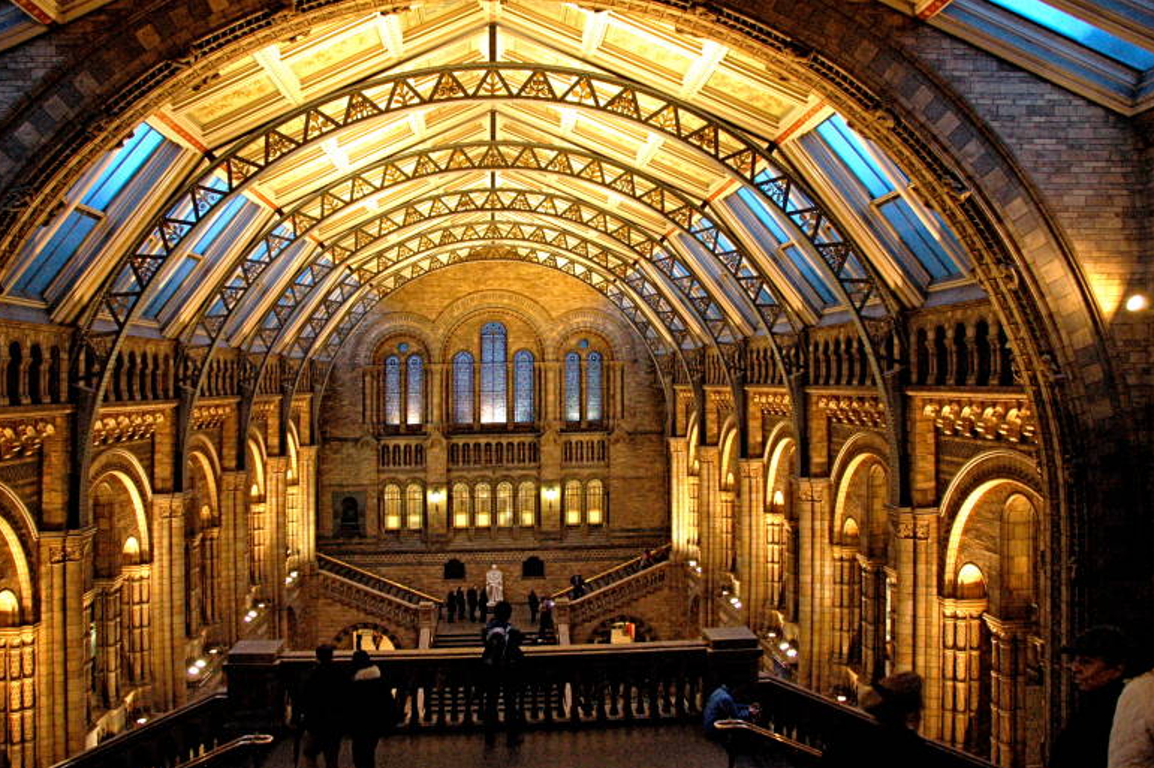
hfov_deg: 65.5
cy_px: 386
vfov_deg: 46.3
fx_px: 897
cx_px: 558
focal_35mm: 28
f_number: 3.5
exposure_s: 1/20
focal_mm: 18
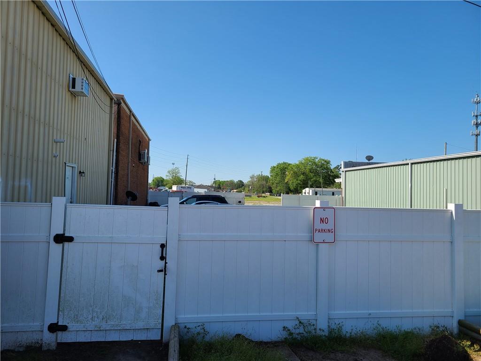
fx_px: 361
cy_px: 180
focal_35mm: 26
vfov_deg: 53.1
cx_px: 240
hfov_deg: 67.3
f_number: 1.8
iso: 40
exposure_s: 1/2264
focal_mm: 5.4
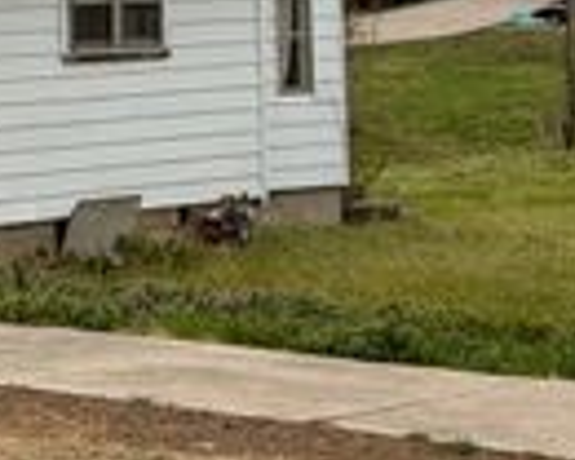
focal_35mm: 180
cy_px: -188
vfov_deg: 8.4
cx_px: -487
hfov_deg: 10.1
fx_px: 3063
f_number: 1.78
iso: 64
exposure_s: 1/2208
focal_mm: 6.76
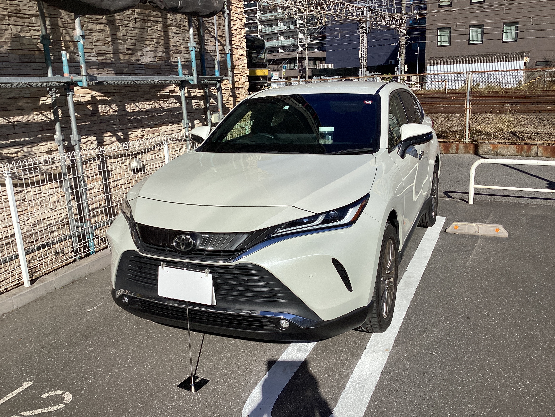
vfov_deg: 45.4
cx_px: 278
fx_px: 497
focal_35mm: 31
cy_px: 208
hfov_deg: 58.4
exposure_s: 1/2632
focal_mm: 3.3
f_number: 2.4
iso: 25
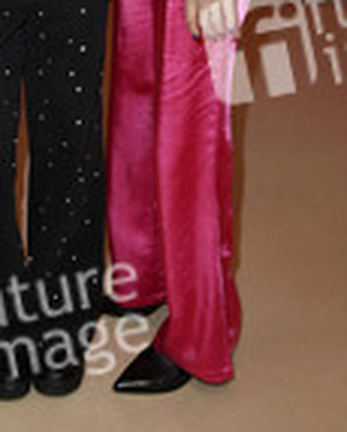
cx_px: 81
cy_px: -118
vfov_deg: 19.8
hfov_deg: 17.2
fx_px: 1139
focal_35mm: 89
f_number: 5
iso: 2500
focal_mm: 34
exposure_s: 1/100
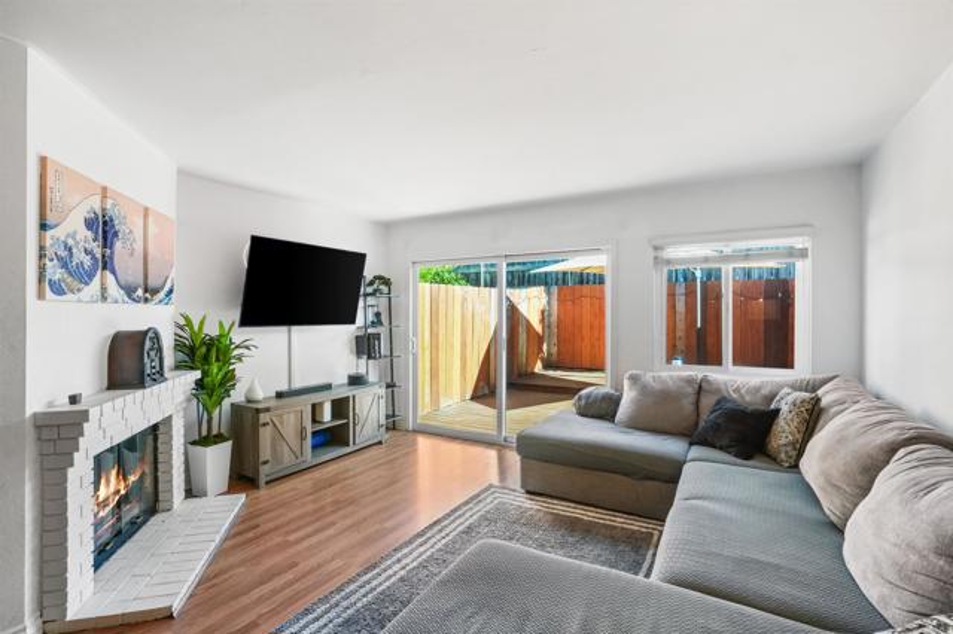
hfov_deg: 96.8
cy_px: 317
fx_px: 423
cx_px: 476
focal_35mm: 16
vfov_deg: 73.7
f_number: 11
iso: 800
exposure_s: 1/100
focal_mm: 16
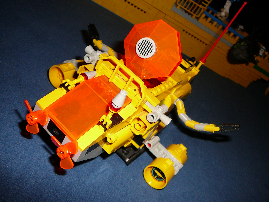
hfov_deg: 52.6
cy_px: 101
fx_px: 272
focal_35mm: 35
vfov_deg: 40.7
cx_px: 134
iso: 80
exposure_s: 1/30
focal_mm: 5.2
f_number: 2.8
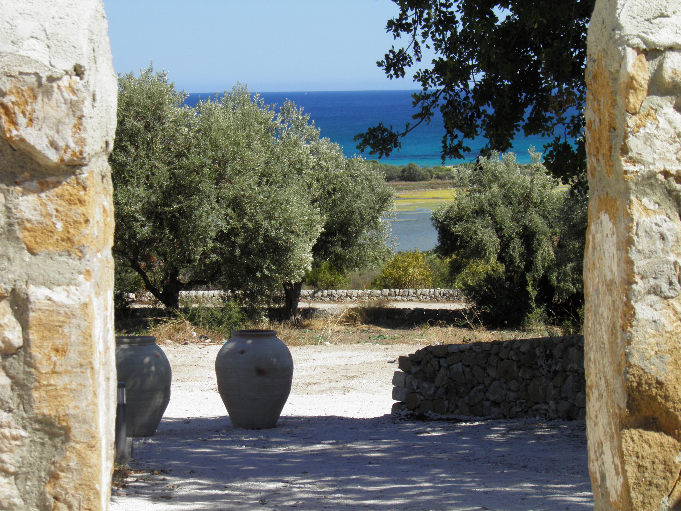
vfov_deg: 13.2
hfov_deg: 17.6
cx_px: 340
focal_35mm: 112
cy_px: 256
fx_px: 2203
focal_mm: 20.2
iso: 50
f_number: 5.6
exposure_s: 1/320
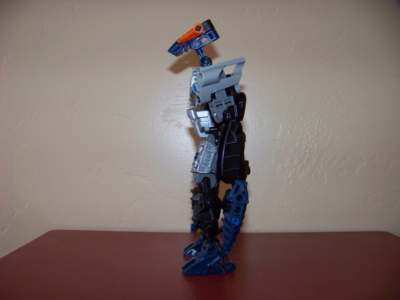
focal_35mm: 36
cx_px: 200
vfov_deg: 39.7
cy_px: 150
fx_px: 416
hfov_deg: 51.4
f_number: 2.8
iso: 200
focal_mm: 5.85
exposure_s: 1/30
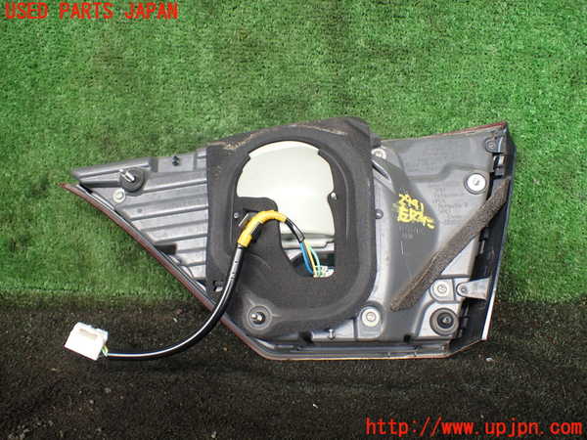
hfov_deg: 60.0
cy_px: 220
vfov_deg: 46.8
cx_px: 294
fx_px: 509
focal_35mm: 30
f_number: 2.3
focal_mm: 5.4
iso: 160
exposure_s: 1/125
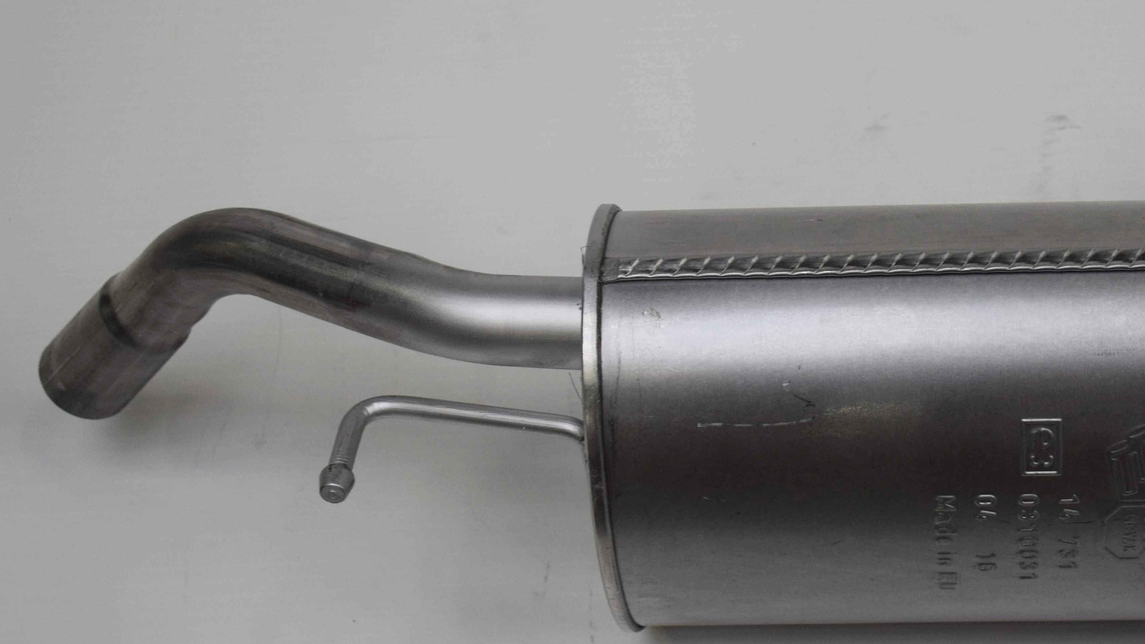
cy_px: 389
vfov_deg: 13.6
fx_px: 2702
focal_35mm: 89
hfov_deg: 23.7
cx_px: 861
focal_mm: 32
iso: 400
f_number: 5
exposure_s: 1/100
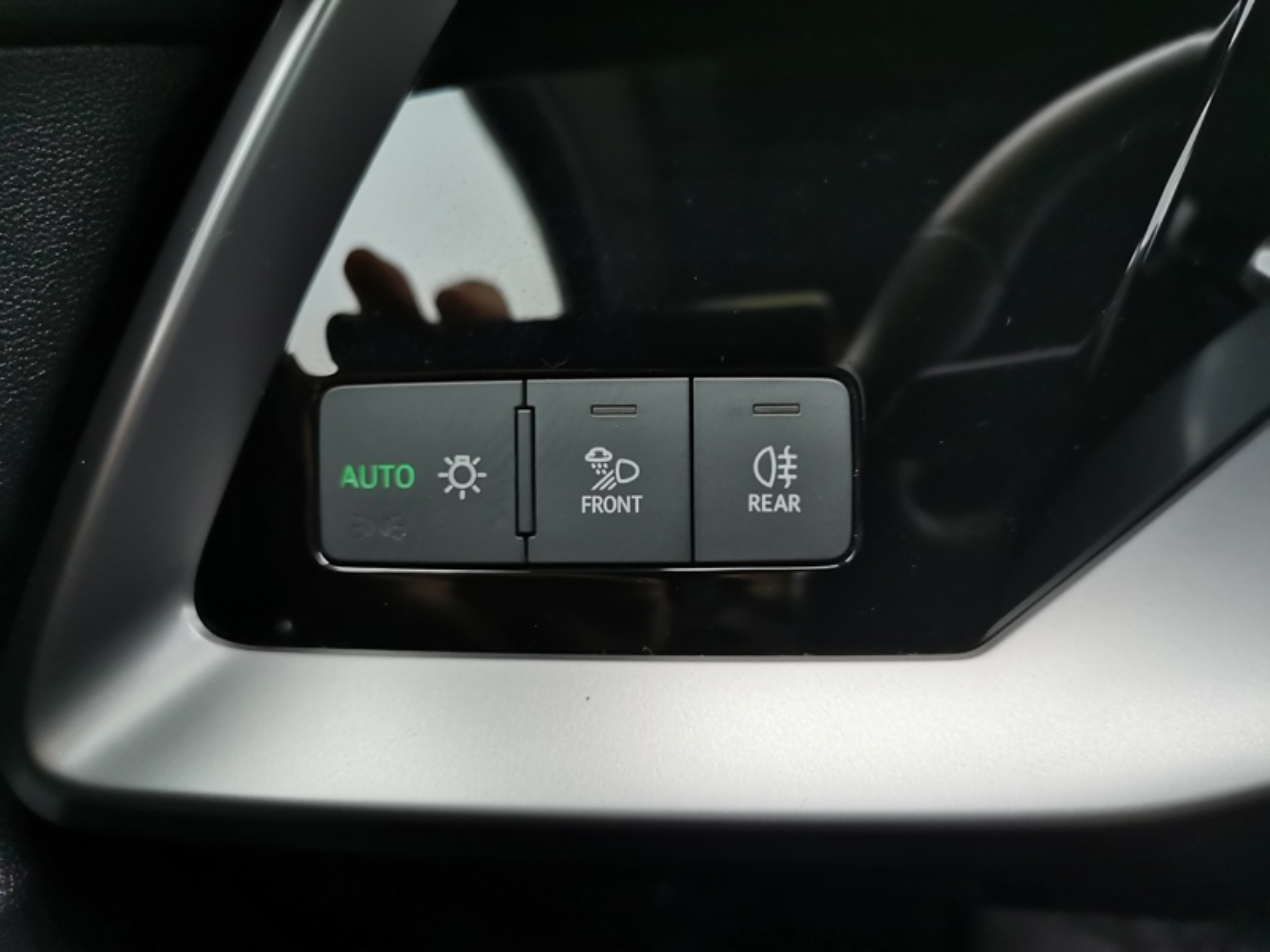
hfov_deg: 65.3
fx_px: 991
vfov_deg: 51.4
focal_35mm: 27
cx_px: 635
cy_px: 476
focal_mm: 5.58
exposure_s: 1/100
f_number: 1.8
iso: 320
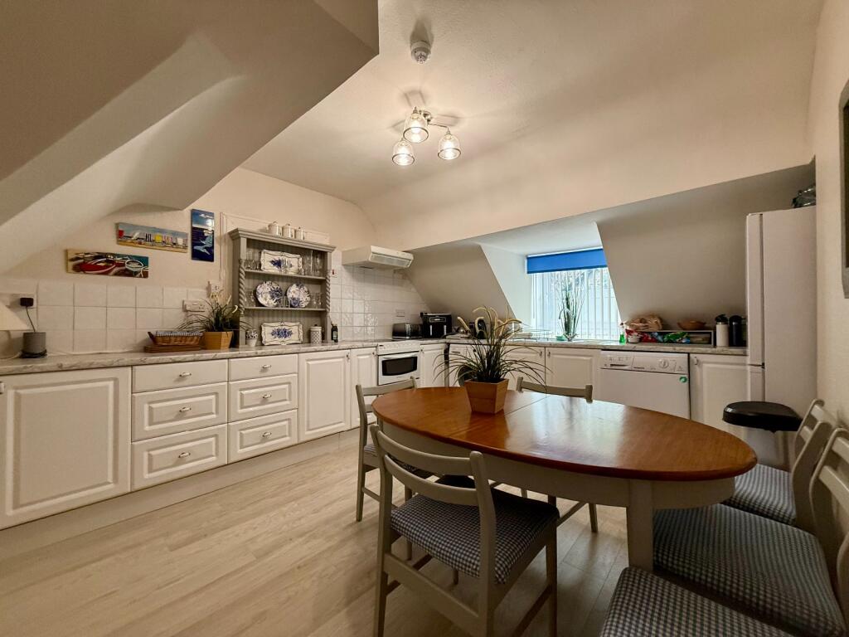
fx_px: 343
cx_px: 424
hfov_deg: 102.1
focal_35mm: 14
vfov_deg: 85.7
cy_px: 318
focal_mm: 2.22
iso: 250
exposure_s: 1/100
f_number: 2.2
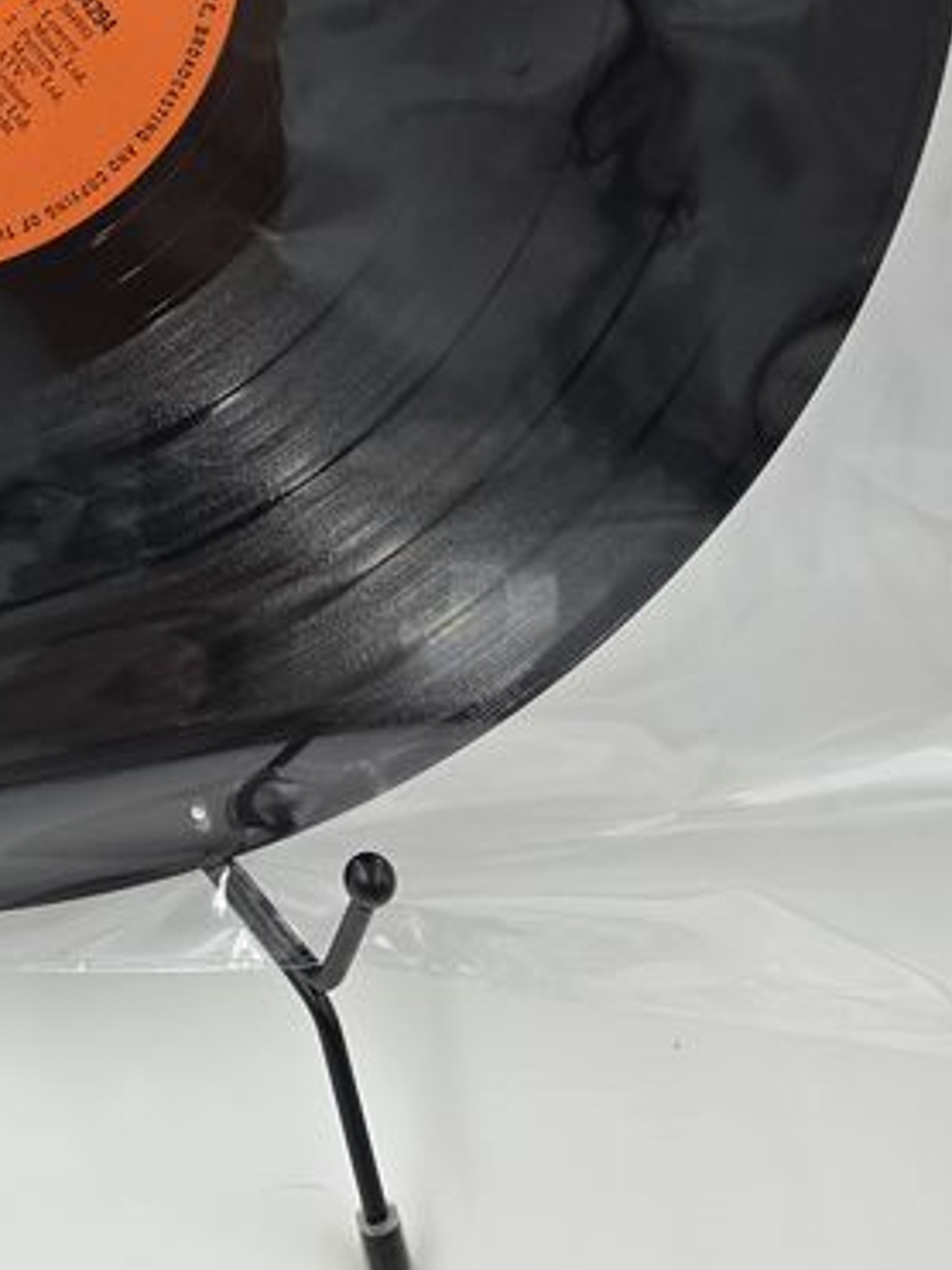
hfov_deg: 22.3
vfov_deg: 28.7
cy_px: -79
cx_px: -99
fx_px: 2275
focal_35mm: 62
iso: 50
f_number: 1.8
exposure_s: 1/180
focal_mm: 5.4
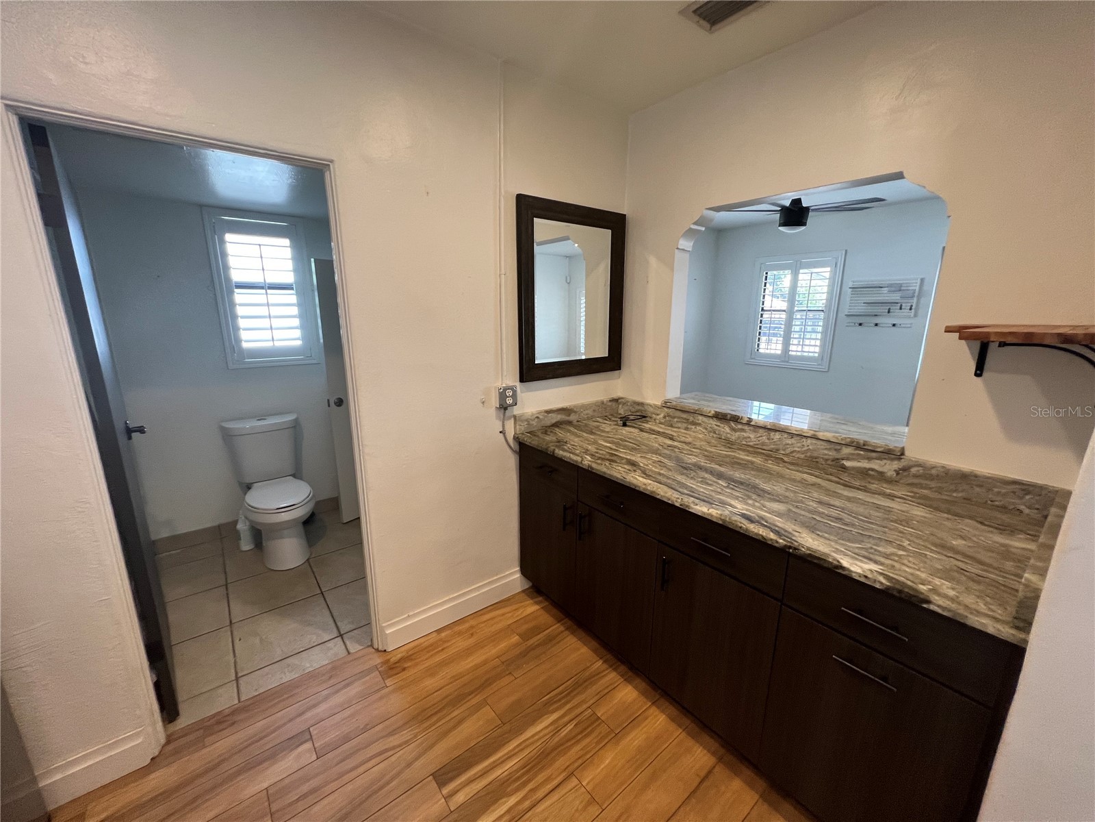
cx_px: 548
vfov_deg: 89.9
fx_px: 411
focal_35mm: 13
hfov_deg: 106.2
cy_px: 411
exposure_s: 1/120
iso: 160
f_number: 1.8
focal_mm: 1.57
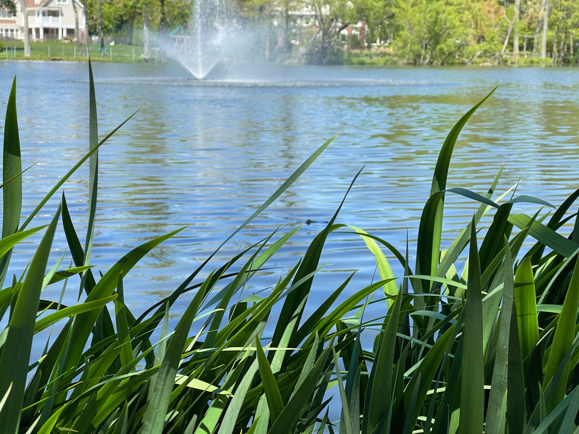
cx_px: 290
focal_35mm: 64
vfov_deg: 22.9
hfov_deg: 30.3
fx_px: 1070
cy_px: 217
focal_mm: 7.5
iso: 20
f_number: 2.2
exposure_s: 1/652
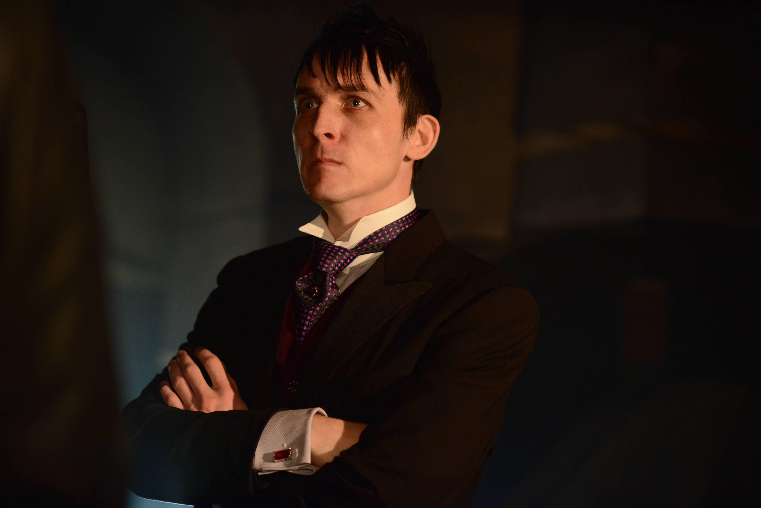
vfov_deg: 13.1
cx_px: 380
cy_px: 254
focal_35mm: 105
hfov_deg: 19.5
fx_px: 2220
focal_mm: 105
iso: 2000
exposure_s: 1/160
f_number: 2.8
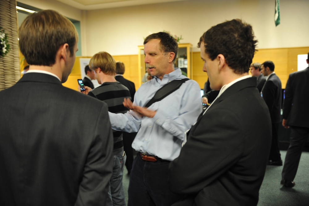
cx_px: 154
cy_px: 103
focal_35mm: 32
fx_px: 274
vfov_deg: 41.0
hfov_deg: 58.8
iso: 800
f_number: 2.8
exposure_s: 1/25
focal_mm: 32
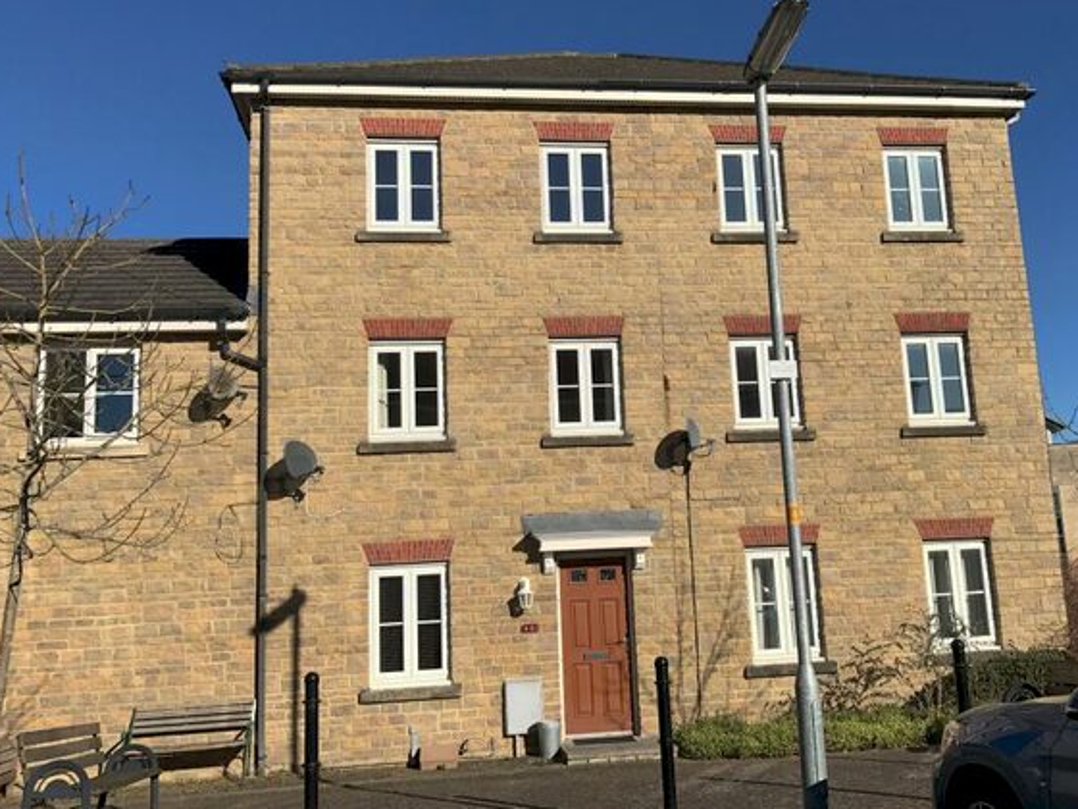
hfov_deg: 52.4
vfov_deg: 40.7
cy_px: 375
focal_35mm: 35
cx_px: 618
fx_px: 1090
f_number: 1.8
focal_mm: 3.99
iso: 20
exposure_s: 1/4000
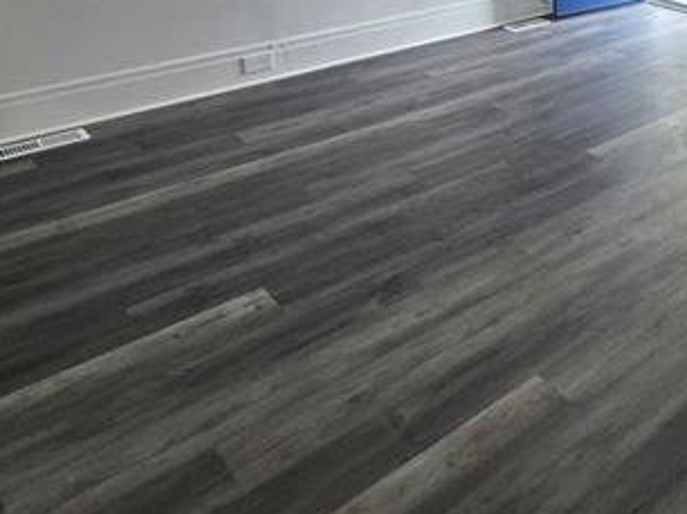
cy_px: -79
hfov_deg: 42.8
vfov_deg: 34.7
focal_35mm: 34
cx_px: 748
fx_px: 674
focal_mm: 2.2
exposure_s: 1/120
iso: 64
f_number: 2.2
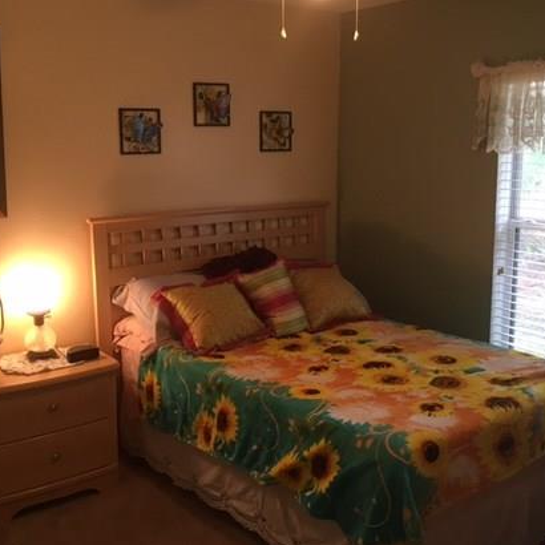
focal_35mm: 40
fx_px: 712
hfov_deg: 41.8
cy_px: 254
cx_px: 257
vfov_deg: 41.8
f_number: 2.2
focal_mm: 4.15
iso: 80
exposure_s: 1/30
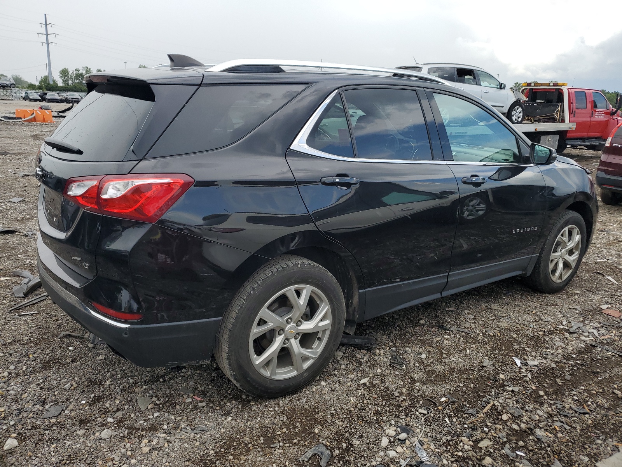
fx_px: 467
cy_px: 234
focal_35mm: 26
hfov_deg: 67.3
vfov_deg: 53.1
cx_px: 311
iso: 50
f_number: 1.5
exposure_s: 1/1250
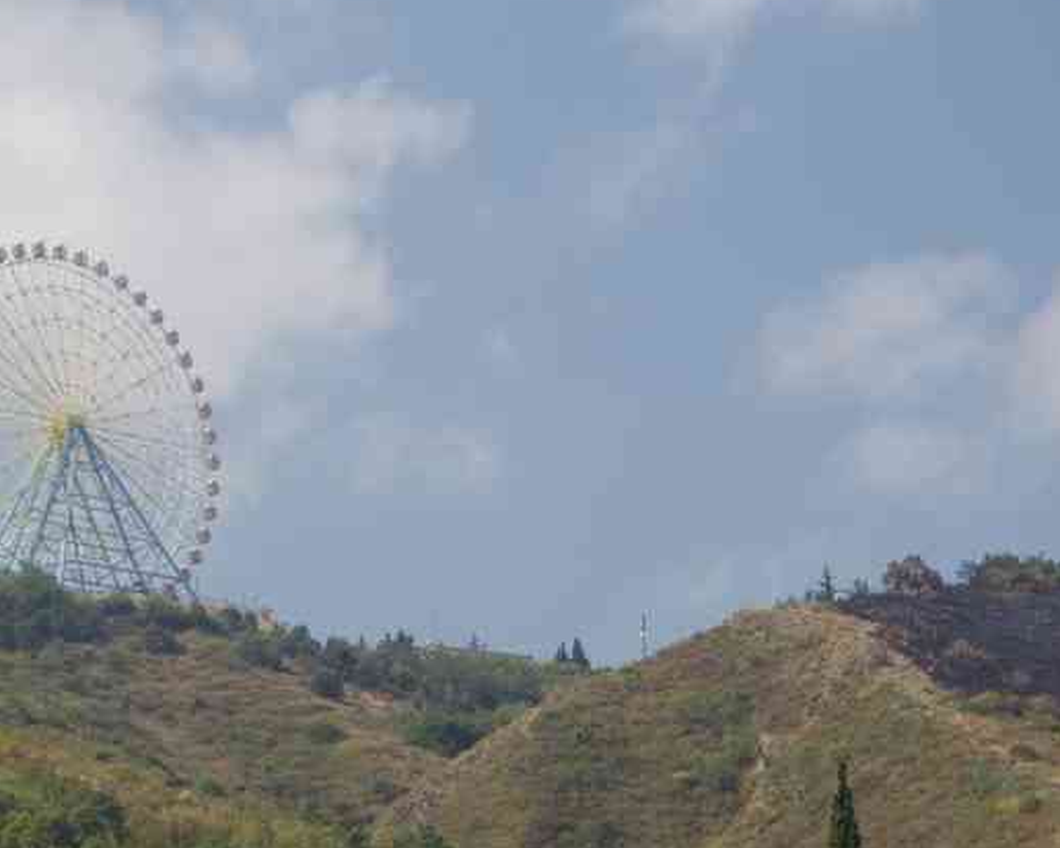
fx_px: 7937
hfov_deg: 7.6
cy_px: 455
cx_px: 104
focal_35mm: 253
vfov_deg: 6.1
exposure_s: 1/125
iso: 200
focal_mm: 92.5
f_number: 9
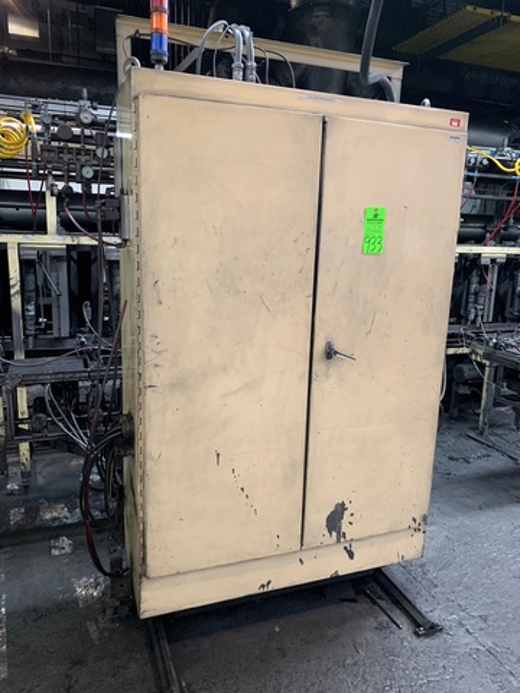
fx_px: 521
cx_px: 260
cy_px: 346
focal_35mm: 26
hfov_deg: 53.1
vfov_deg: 67.3
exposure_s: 1/60
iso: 250
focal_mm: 4.25
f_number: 1.8
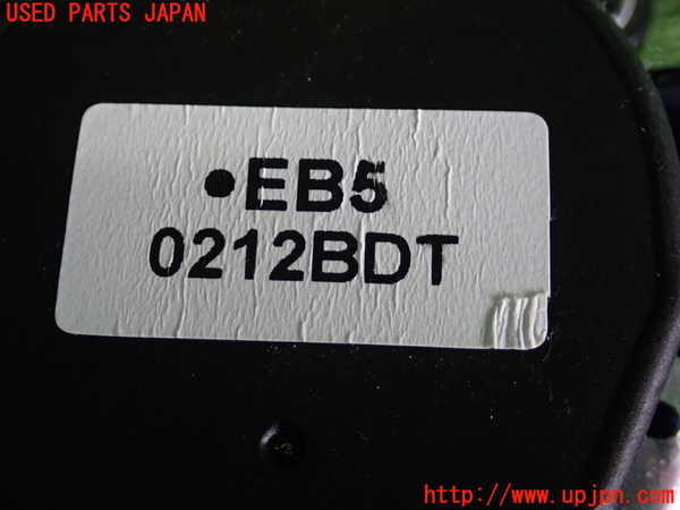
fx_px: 1218
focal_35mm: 62
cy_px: 255
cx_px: 340
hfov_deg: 31.2
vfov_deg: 23.7
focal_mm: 11.09
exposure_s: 1/60
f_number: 3.6
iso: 400
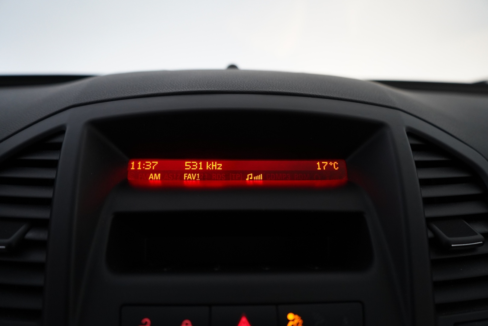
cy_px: 163
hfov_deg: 65.5
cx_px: 244
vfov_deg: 46.4
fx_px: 380
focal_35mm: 28
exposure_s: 1/80
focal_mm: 28
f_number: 3.5
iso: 2000
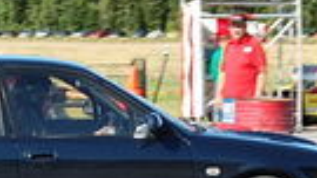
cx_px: 134
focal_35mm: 171
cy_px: 204
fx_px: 1442
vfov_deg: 7.0
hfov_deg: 12.5
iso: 200
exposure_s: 1/250
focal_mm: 23
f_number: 8
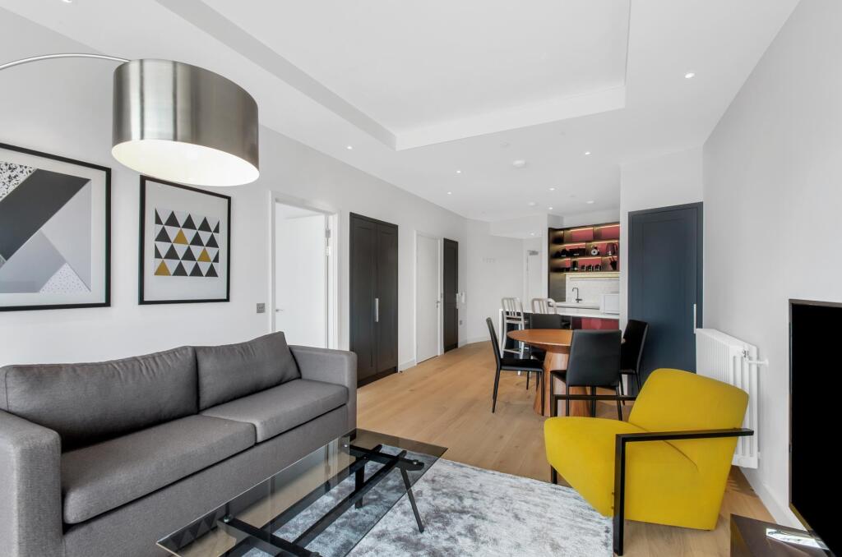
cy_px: 278
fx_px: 350
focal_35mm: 15
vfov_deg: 77.1
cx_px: 421
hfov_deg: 100.5
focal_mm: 10
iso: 320
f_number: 16
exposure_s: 1.6
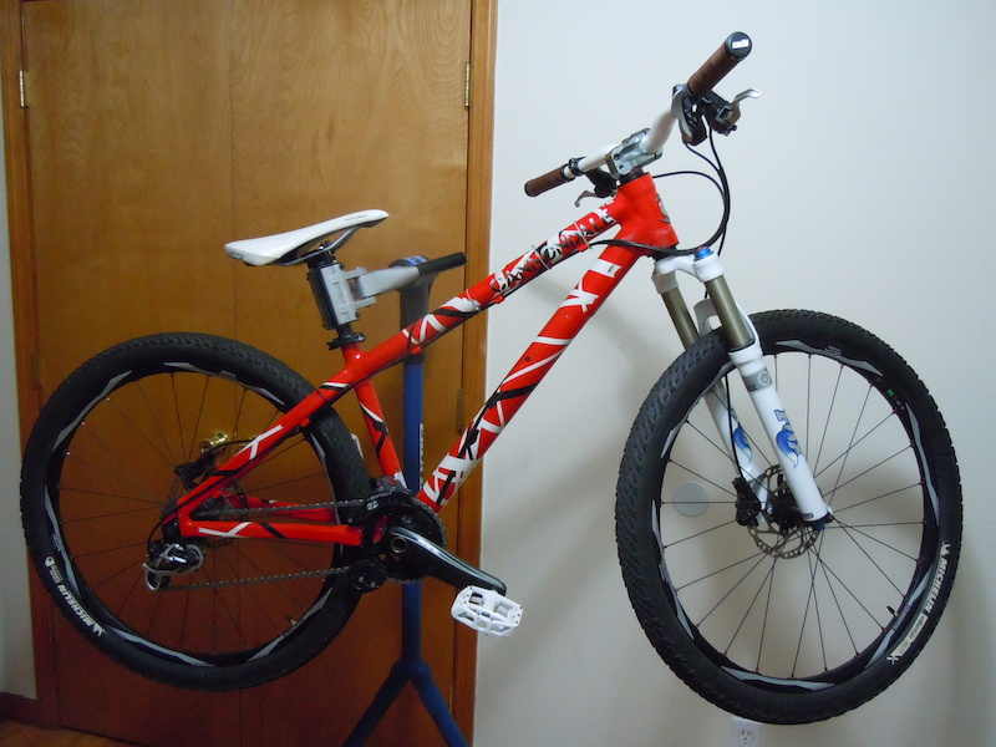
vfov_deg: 46.8
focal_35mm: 30
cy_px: 374
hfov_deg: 60.0
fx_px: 863
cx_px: 498
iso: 800
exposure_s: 1/20
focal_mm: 5.4
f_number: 3.5
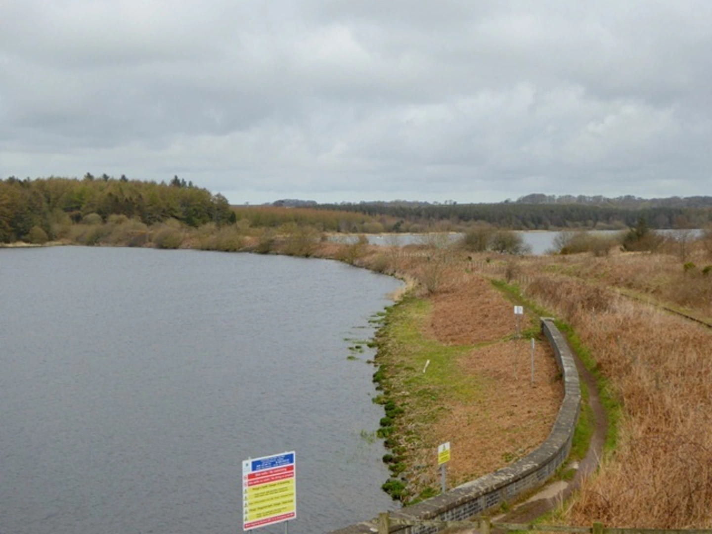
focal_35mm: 57
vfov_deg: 25.7
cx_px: 356
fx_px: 1172
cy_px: 267
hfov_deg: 33.8
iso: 100
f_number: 4.2
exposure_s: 1/500
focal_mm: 10.3
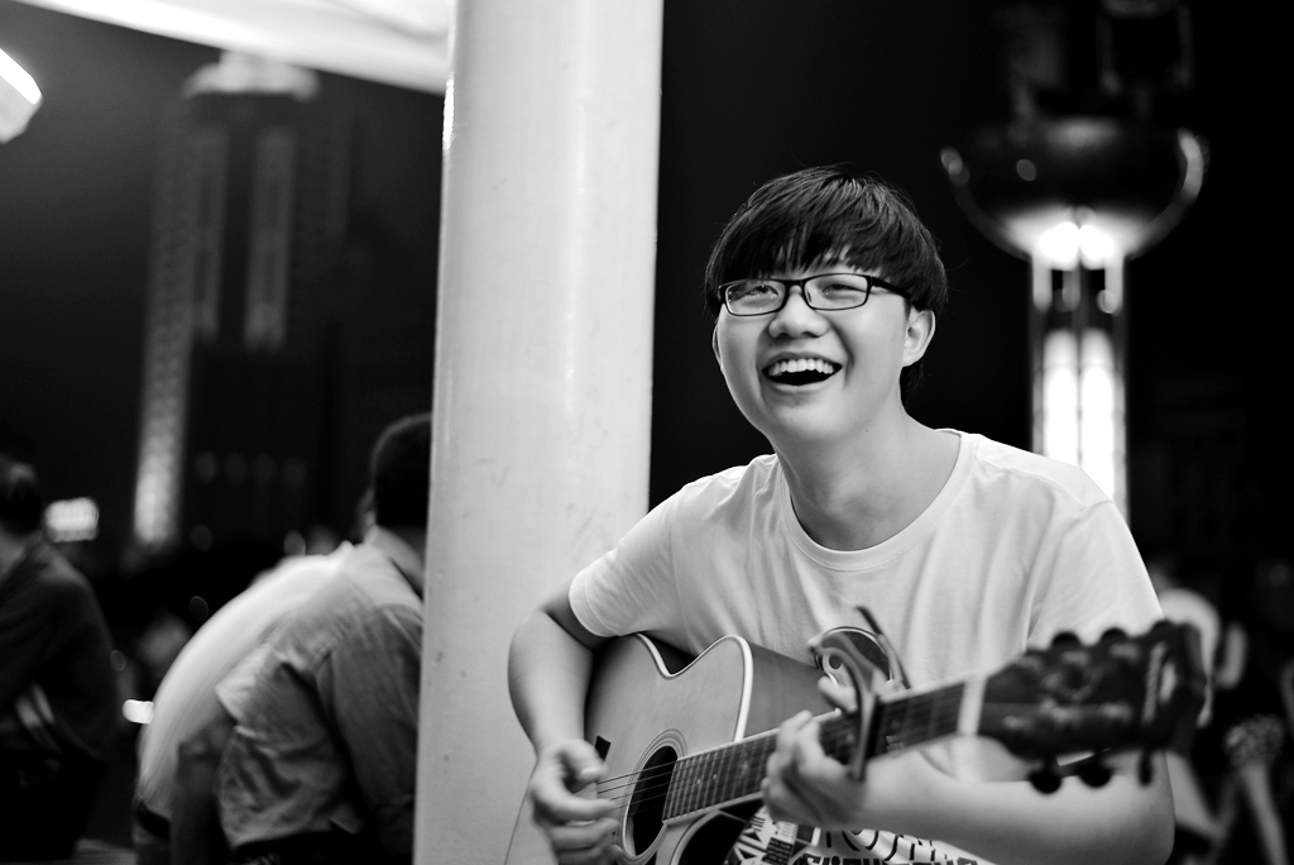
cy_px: 432
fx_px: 1798
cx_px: 647
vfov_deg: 27.0
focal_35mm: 50
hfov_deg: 39.6
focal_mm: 50
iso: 400
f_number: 1.8
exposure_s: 1/50
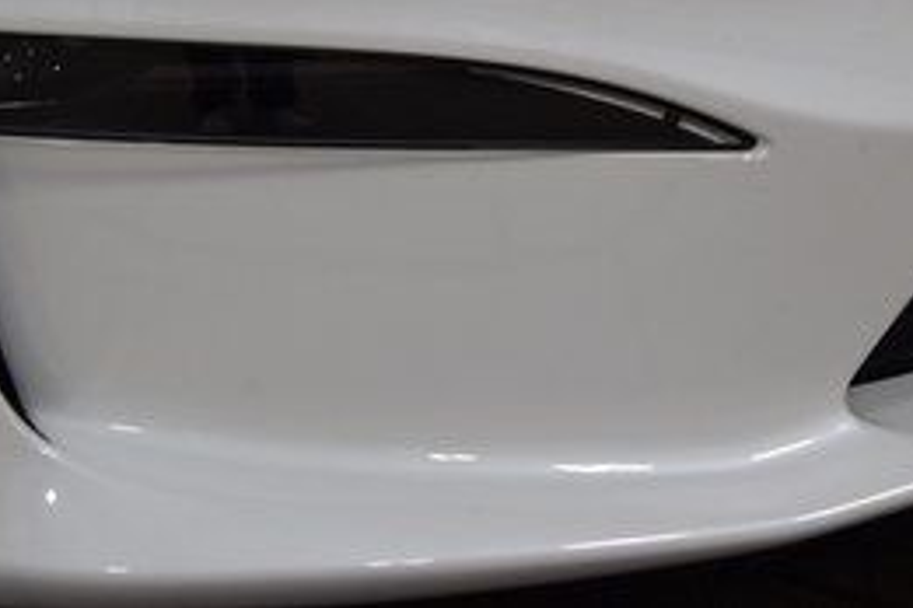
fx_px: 3550
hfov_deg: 14.5
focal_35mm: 140
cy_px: -135
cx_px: 826
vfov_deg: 9.7
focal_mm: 38
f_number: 7.1
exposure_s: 1/30
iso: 400
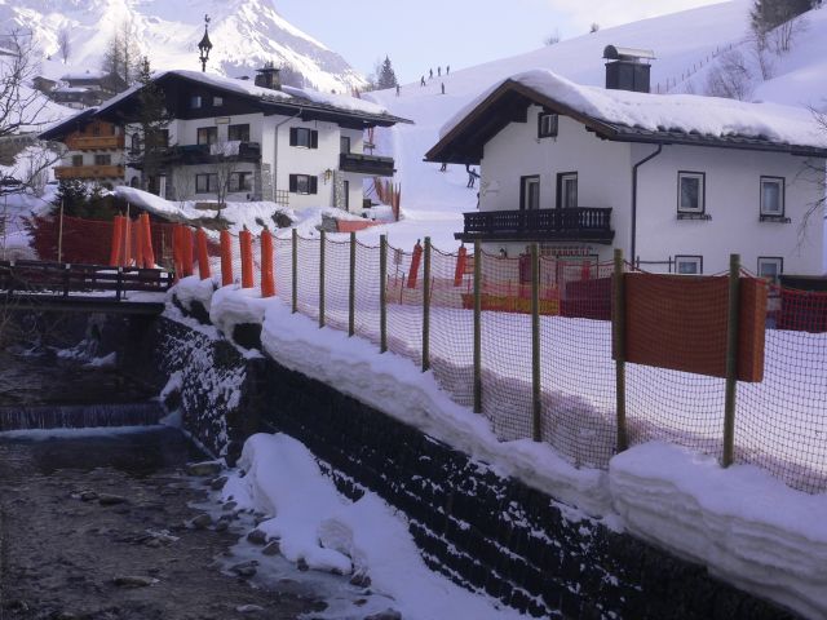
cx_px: 414
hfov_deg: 37.5
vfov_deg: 28.6
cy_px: 310
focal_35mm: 51
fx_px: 1218
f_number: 6.9
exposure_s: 1/160
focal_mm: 8.5
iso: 80
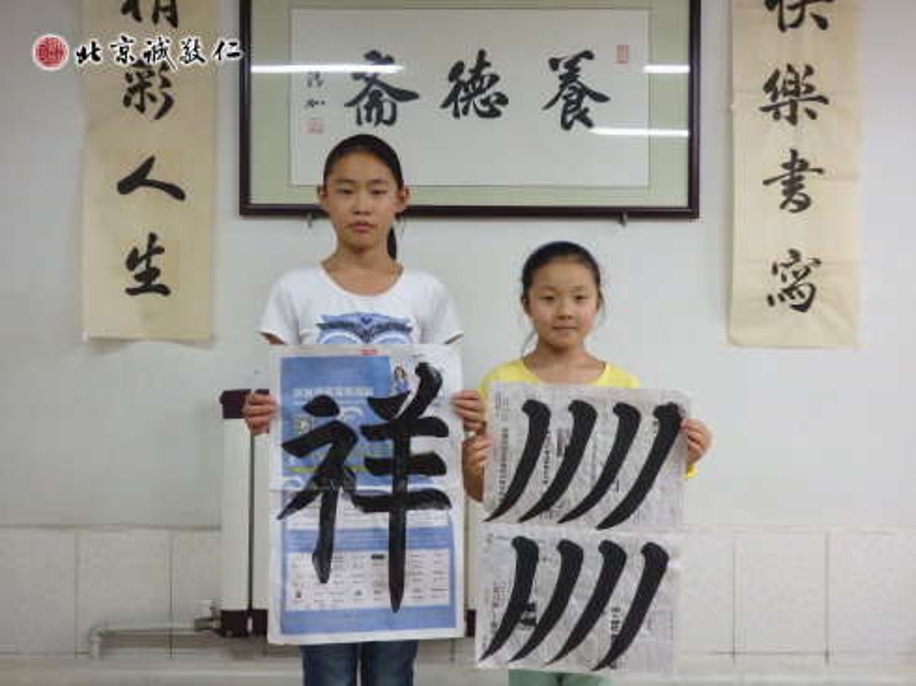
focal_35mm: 40
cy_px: 343
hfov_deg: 46.8
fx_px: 1058
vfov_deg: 35.9
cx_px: 458
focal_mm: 7.3
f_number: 3.7
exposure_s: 1/80
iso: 800
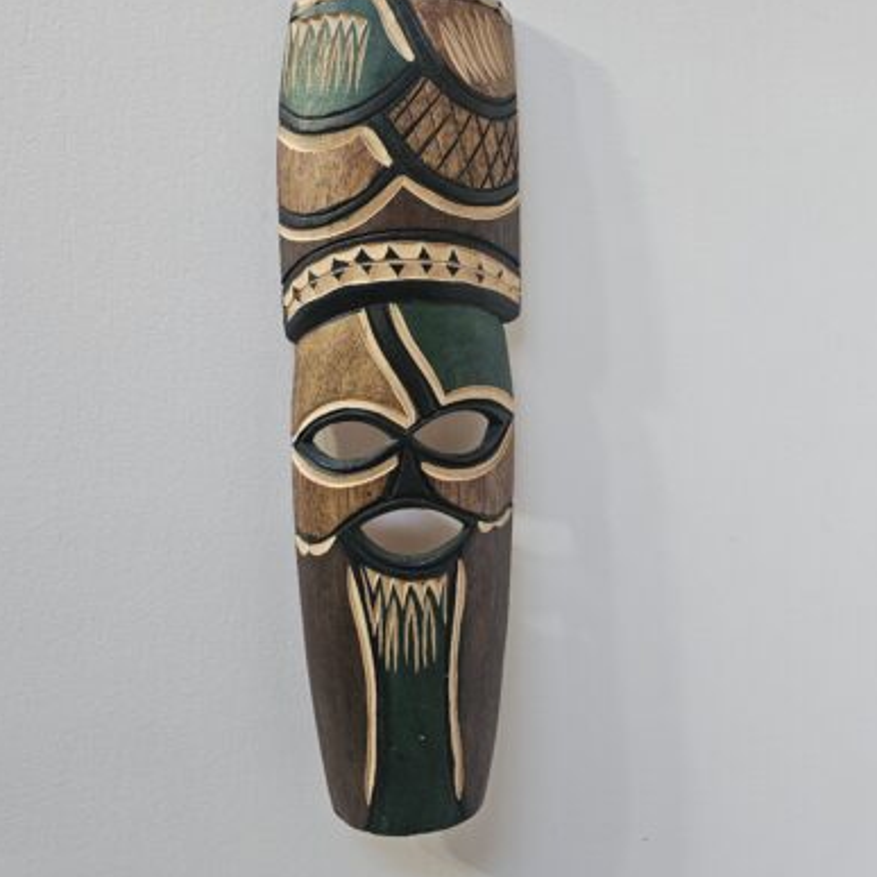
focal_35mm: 28
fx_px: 803
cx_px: 440
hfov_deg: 57.3
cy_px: 303
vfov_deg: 56.2
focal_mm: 6.3
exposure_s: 1/120
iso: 640
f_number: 1.7
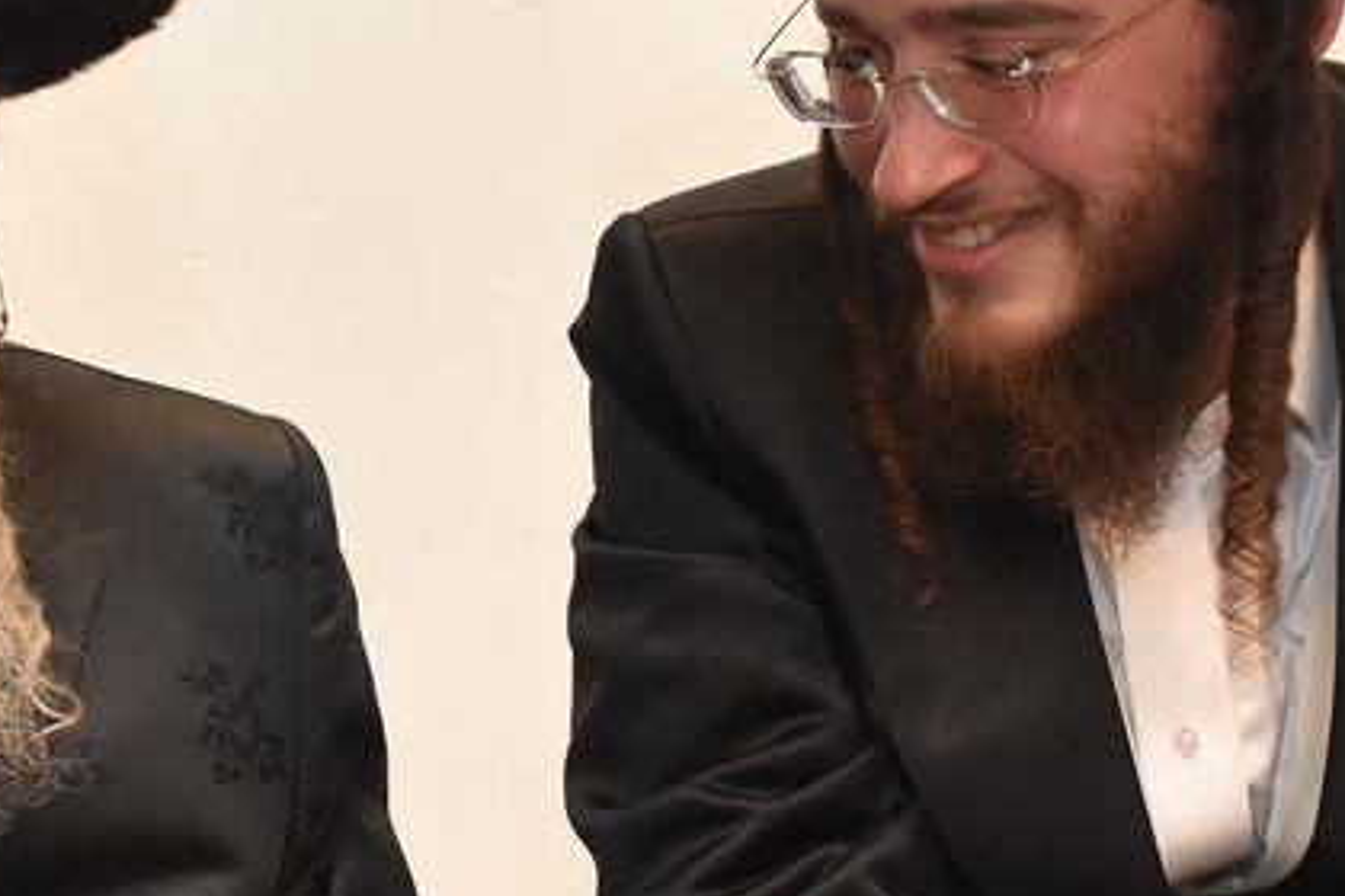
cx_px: 298
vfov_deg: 11.4
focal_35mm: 120
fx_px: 4483
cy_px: 357
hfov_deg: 16.9
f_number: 5.6
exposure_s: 1/100
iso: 1600
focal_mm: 24
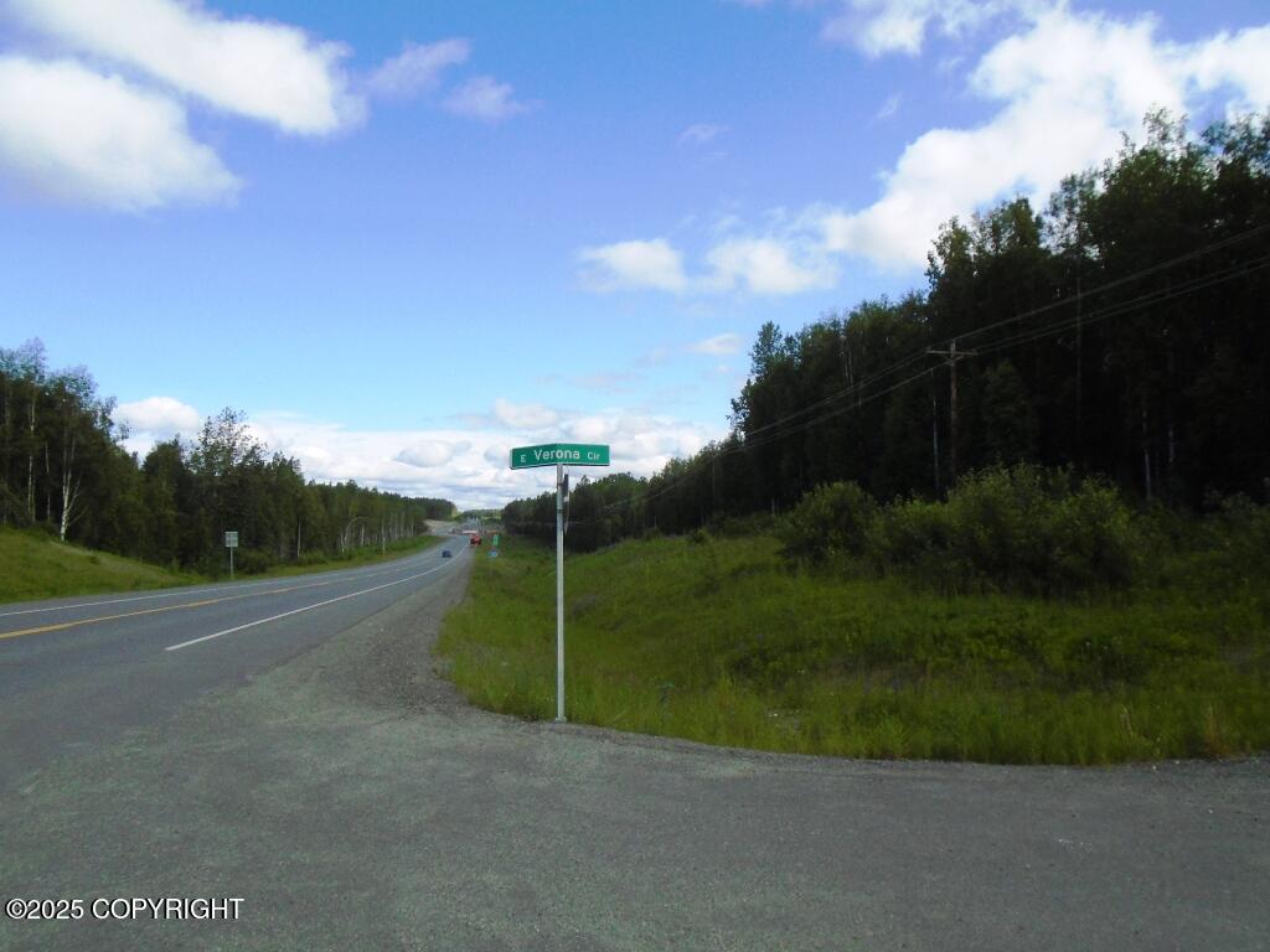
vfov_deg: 53.1
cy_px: 476
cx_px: 635
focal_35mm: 26
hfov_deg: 67.3
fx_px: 954
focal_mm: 4.6
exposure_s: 1/250
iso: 100
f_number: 8
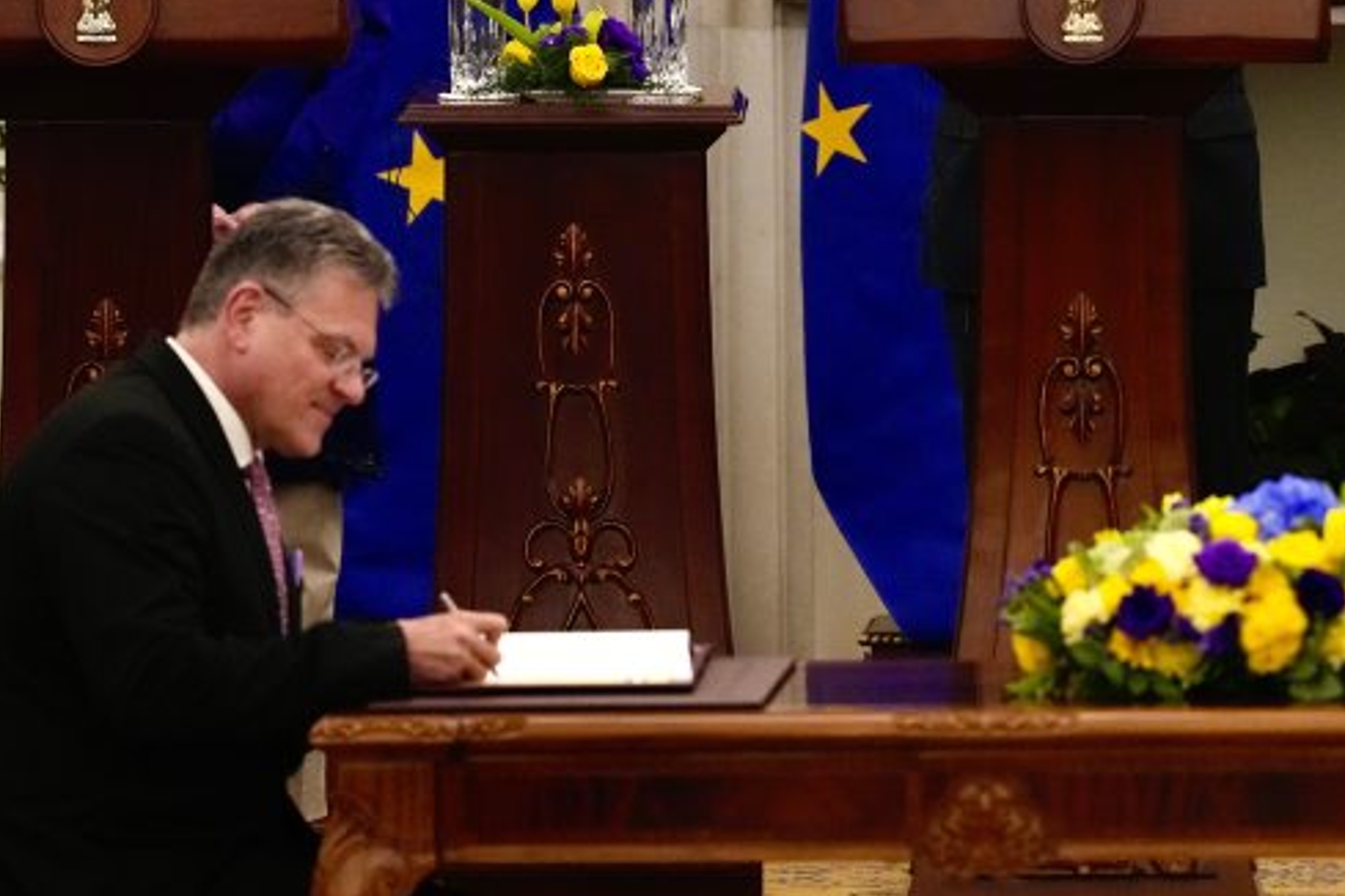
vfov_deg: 2.2
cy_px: 19
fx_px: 22938
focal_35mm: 614
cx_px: 1326
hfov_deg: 3.4
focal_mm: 300
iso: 4000
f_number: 3.5
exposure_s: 1/250
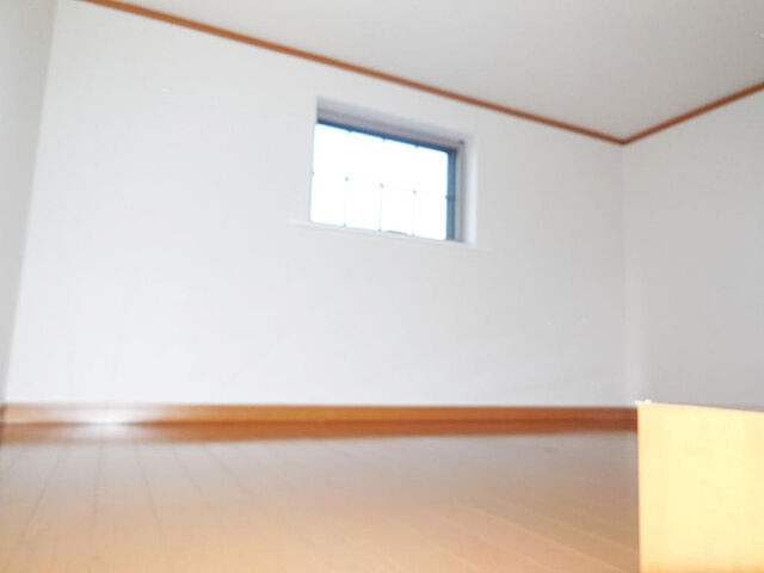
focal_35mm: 25
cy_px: 286
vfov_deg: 54.9
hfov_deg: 69.4
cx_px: 382
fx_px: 552
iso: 220
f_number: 3.1
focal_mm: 4.5
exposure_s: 1/25
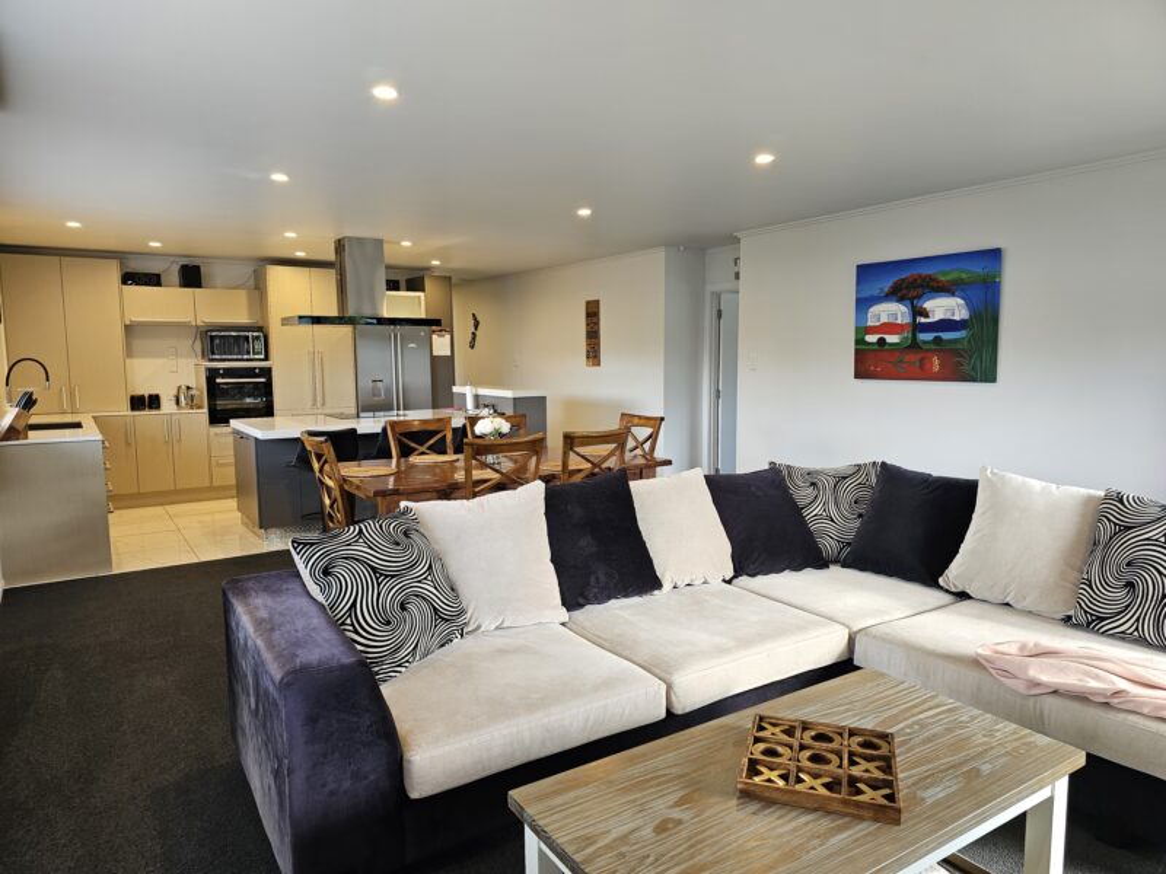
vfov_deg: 58.9
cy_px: 437
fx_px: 775
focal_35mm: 23
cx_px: 583
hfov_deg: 73.9
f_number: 1.7
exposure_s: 1/100
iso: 125
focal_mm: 6.3
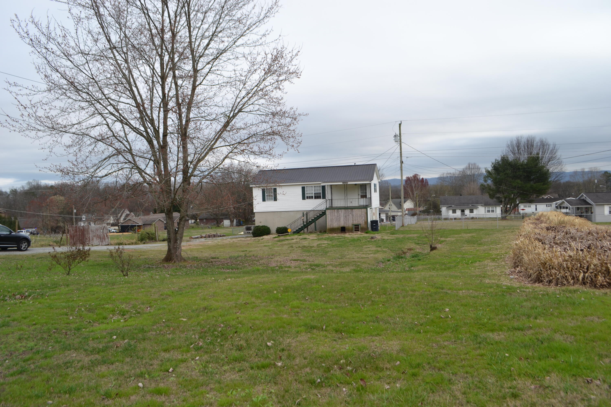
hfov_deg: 67.4
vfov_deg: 47.9
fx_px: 458
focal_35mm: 27
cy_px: 204
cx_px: 306
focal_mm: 18
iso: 100
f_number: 7.1
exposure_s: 1/200
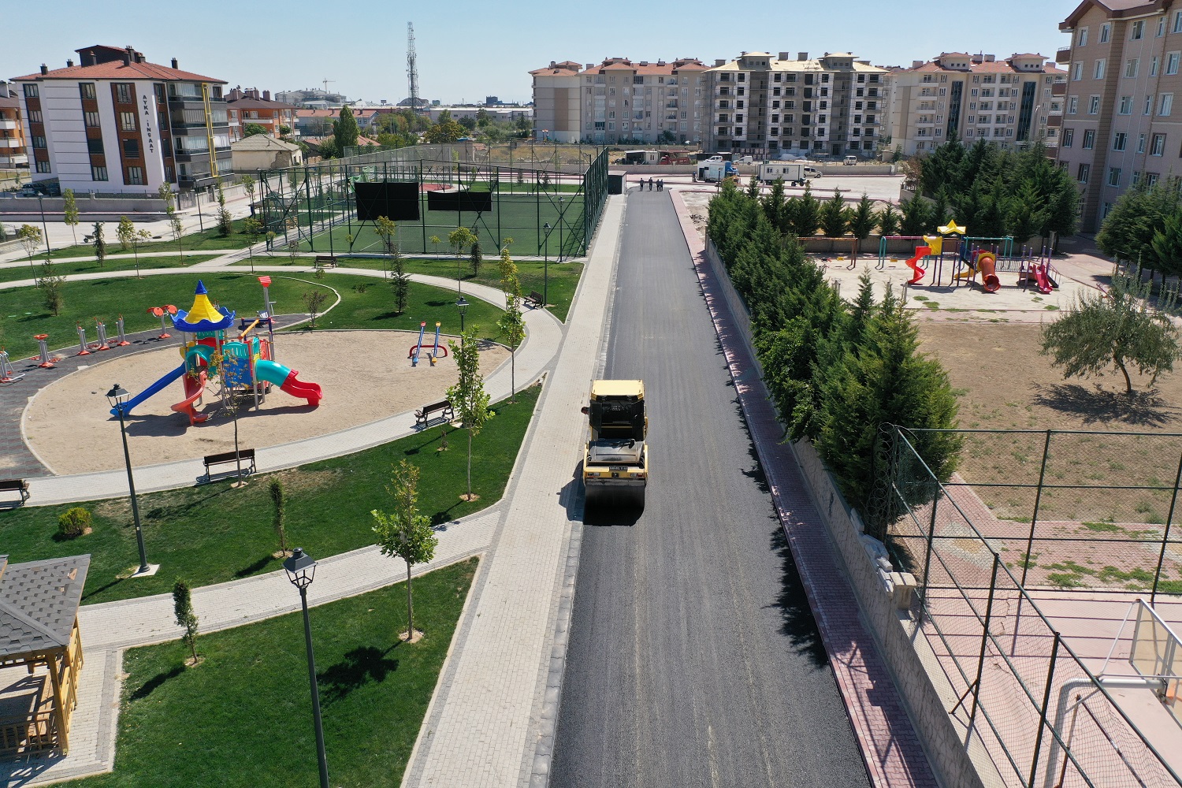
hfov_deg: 65.5
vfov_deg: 46.4
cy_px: 394
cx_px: 591
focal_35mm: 28
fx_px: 919
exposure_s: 1/30
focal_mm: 10.26
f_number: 3.2
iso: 100
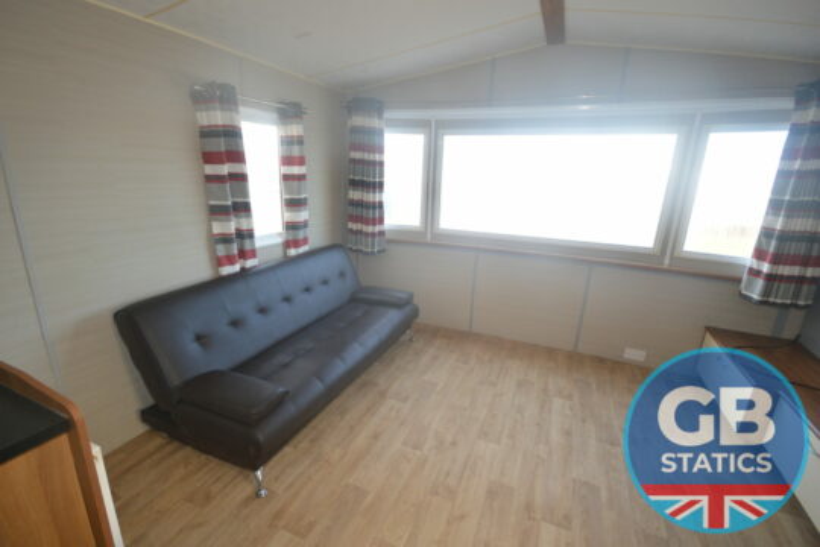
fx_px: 342
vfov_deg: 77.3
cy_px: 274
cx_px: 410
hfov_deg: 100.4
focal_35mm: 15
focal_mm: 10
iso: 450
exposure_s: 1/60
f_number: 4
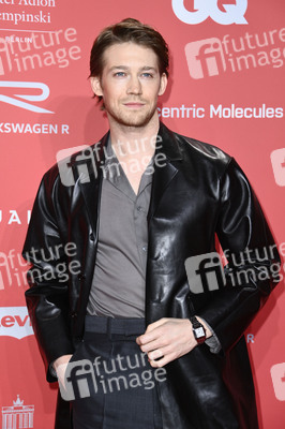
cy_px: 214
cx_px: 142
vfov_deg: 22.6
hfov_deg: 15.2
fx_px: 1071
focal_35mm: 90
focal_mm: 90
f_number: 5.6
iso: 1000
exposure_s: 1/250
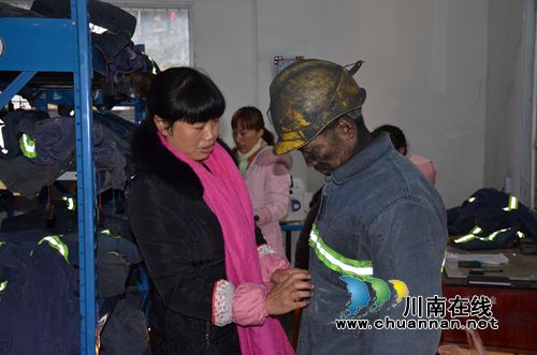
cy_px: 178
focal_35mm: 48
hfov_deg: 41.2
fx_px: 714
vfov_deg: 27.9
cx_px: 268
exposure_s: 1/60
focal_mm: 32
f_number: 4
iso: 800
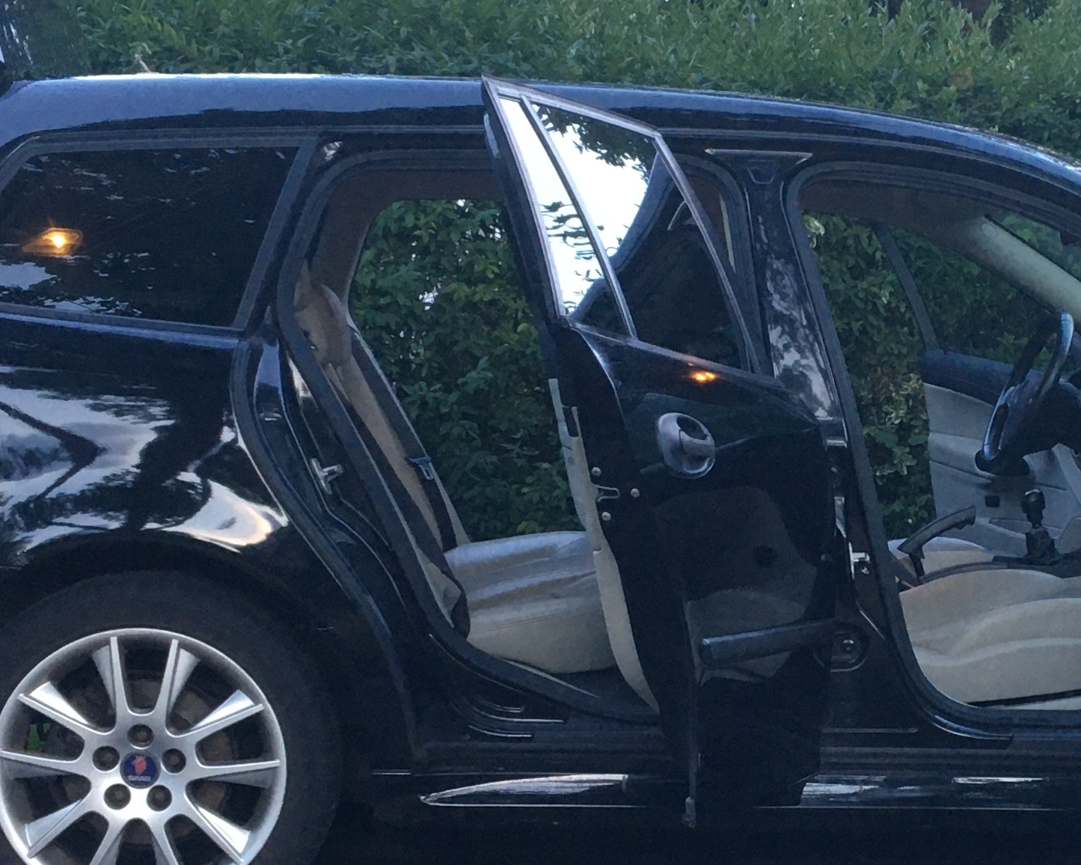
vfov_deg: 19.4
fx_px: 2527
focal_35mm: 79
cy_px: 581
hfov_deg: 23.9
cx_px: 816
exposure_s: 1/33
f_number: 2.2
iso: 100
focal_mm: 4.15
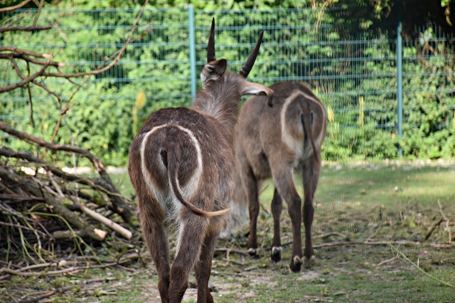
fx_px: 2654
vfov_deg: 6.5
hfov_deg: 9.8
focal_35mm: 210
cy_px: 152
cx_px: 228
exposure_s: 1/800
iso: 800
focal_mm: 140
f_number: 5.6
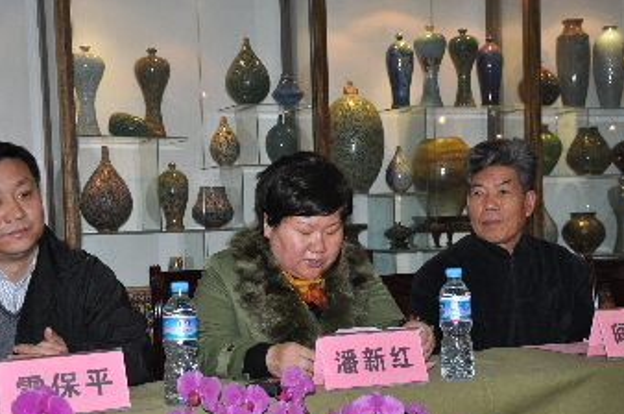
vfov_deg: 19.9
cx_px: 325
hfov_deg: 29.7
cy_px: 245
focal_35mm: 68
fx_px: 1176
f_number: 4.2
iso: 800
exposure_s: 1/60
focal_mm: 34
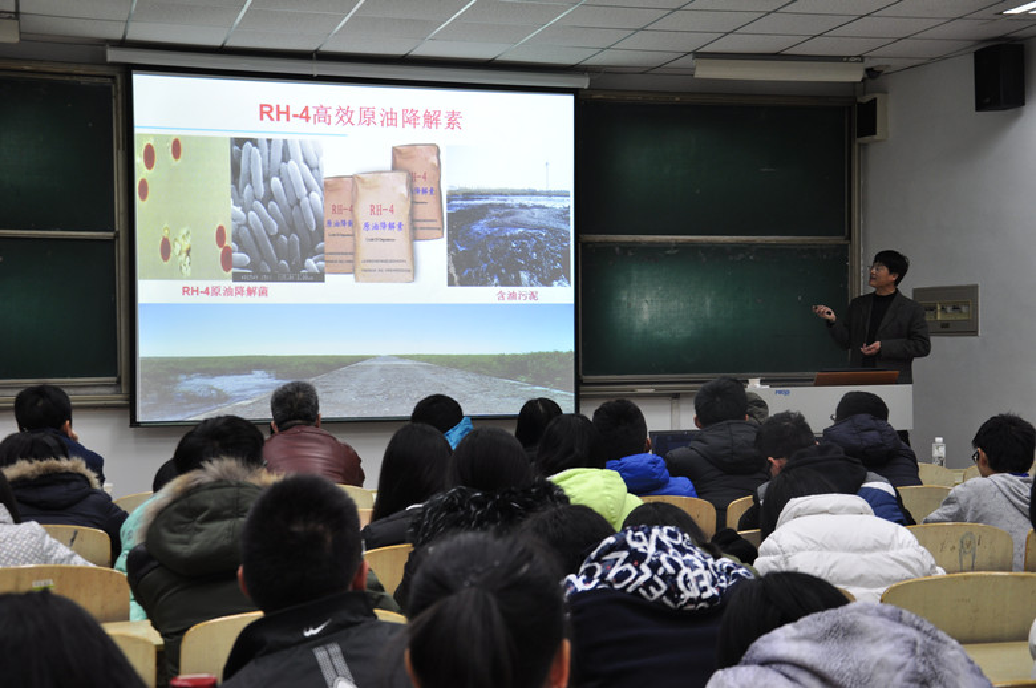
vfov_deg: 23.7
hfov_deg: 35.1
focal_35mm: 57
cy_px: 344
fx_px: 1638
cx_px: 518
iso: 320
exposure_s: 1/15
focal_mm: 38
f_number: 6.3
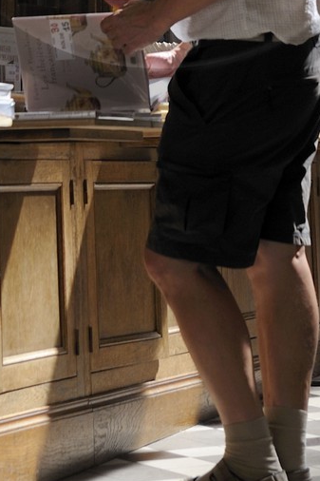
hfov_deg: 7.8
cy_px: -193
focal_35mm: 177
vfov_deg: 11.2
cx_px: 160
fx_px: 2361
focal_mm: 56
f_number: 5.6
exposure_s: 1/160
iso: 200
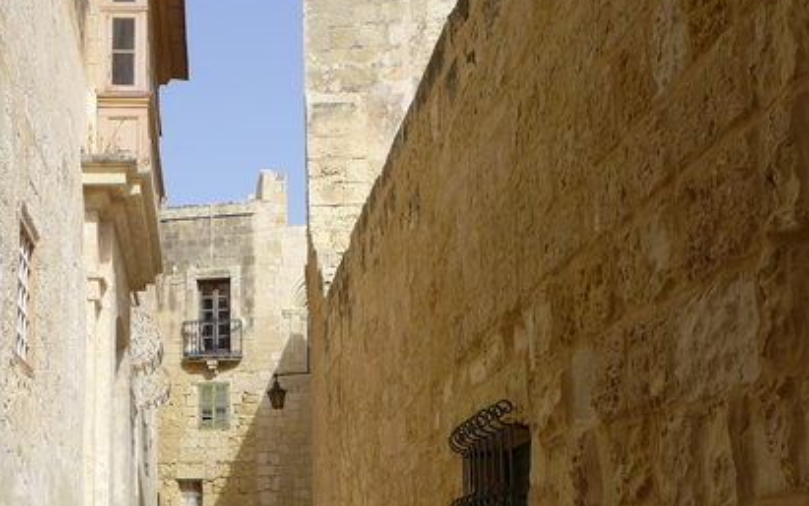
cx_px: 225
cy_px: 445
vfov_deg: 25.1
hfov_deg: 39.4
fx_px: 1103
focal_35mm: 50
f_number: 2.8
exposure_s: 1/1600
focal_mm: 5.5
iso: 80
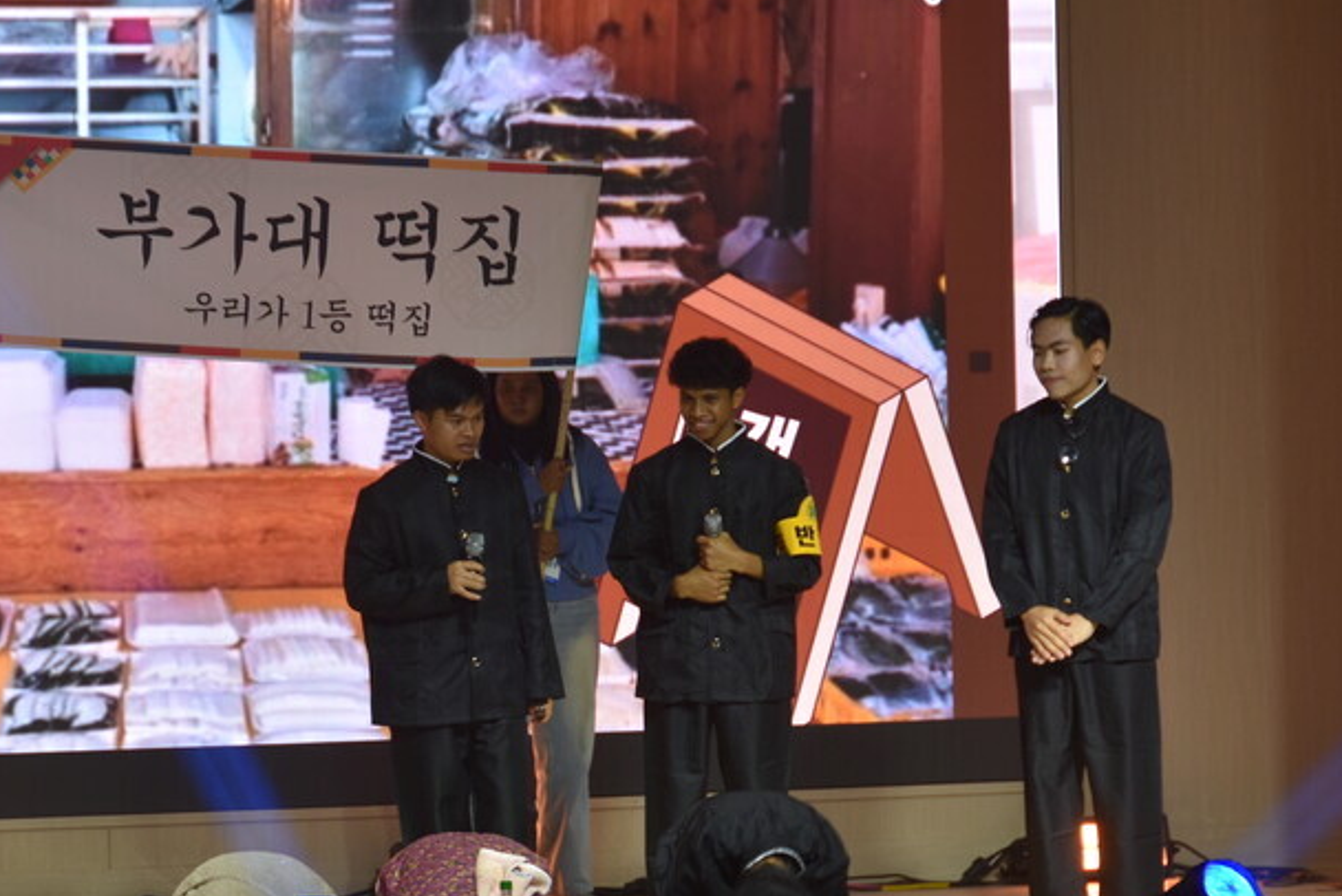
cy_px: 442
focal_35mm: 308
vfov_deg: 4.5
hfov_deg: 6.7
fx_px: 11486
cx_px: 400
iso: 320
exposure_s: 1/60
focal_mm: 130
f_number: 5.6
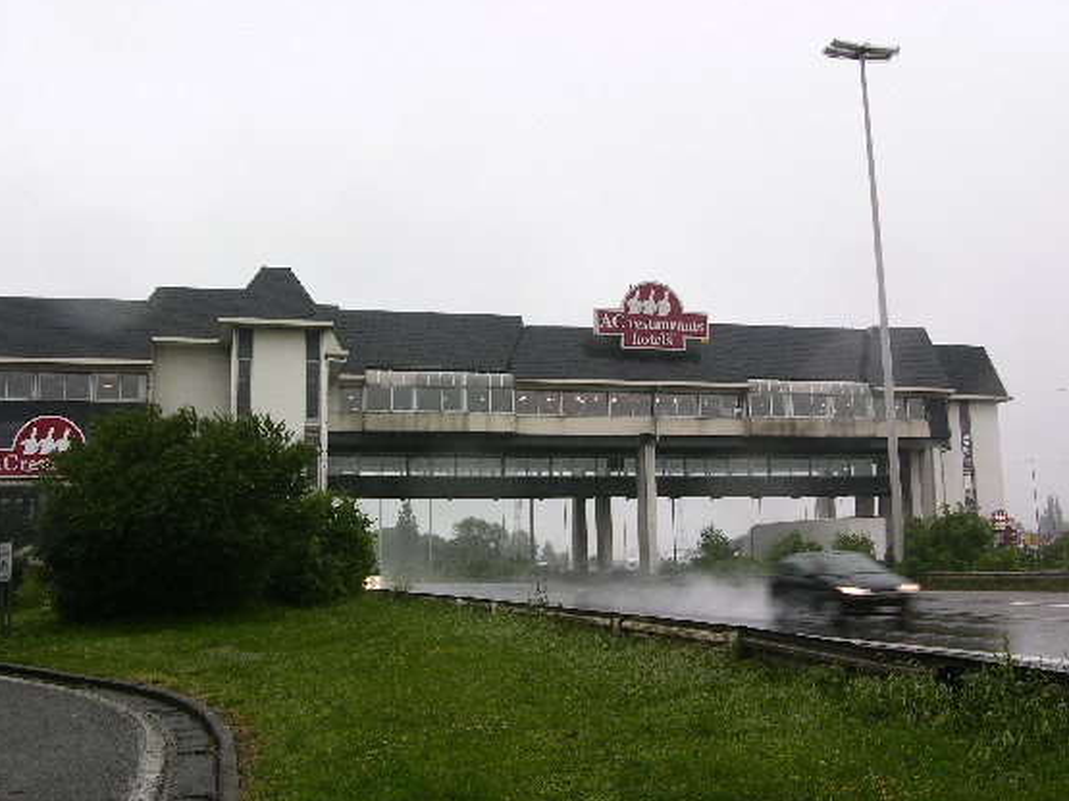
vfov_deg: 38.7
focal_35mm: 37
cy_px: 399
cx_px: 527
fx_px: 1142
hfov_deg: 50.1
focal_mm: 8.9
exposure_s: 1/53.8
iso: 50
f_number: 4.5
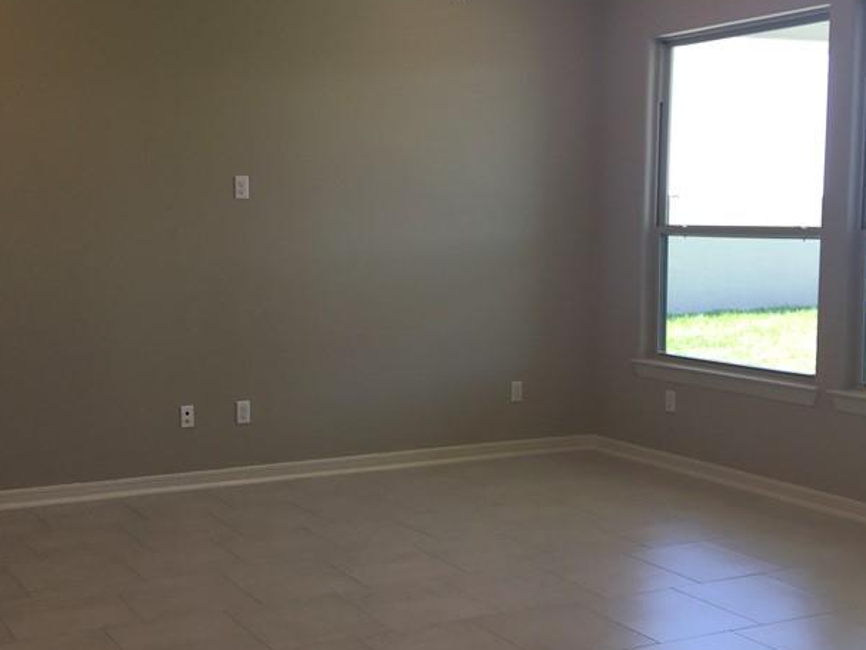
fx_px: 1226
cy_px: 324
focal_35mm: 49
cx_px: 266
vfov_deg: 29.7
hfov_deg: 38.3
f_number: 2.2
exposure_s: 1/60
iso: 25
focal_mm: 4.15
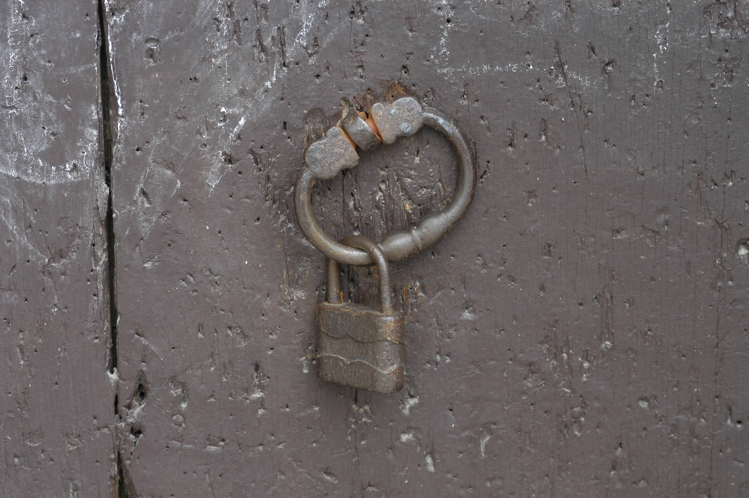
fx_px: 2182
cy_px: 249
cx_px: 374
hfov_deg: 19.5
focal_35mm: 105
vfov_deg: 13.0
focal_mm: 70
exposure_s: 1/80
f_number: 4.5
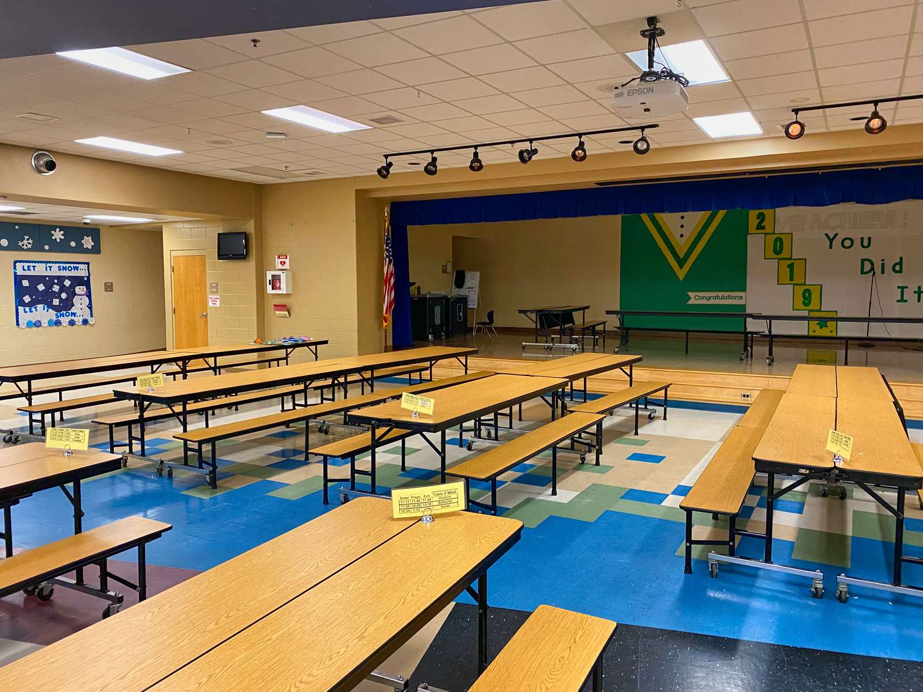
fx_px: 693
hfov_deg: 67.3
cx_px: 462
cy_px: 346
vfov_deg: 53.1
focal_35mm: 26
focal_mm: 4.25
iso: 400
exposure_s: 1/60
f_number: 1.8
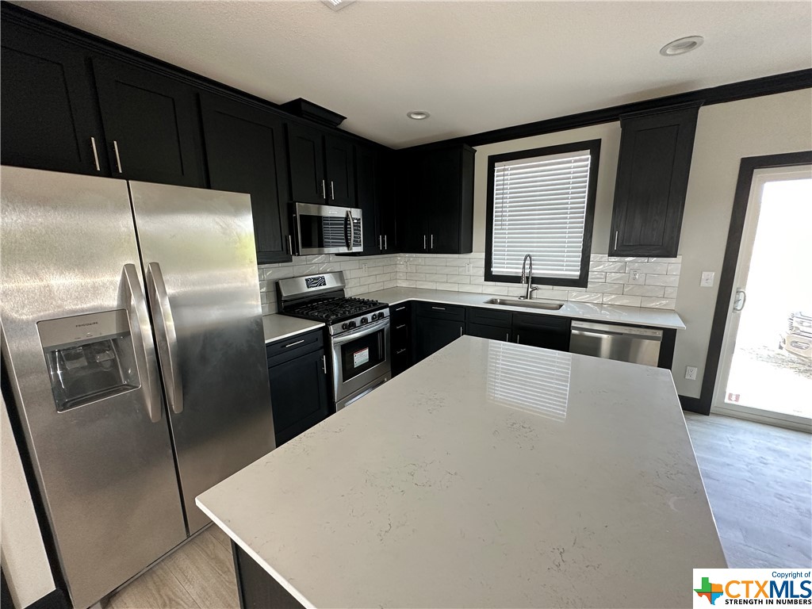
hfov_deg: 102.1
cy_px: 304
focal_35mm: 14
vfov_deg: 85.7
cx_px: 406
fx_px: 328
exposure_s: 1/99
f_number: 2.2
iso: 250
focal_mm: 2.22
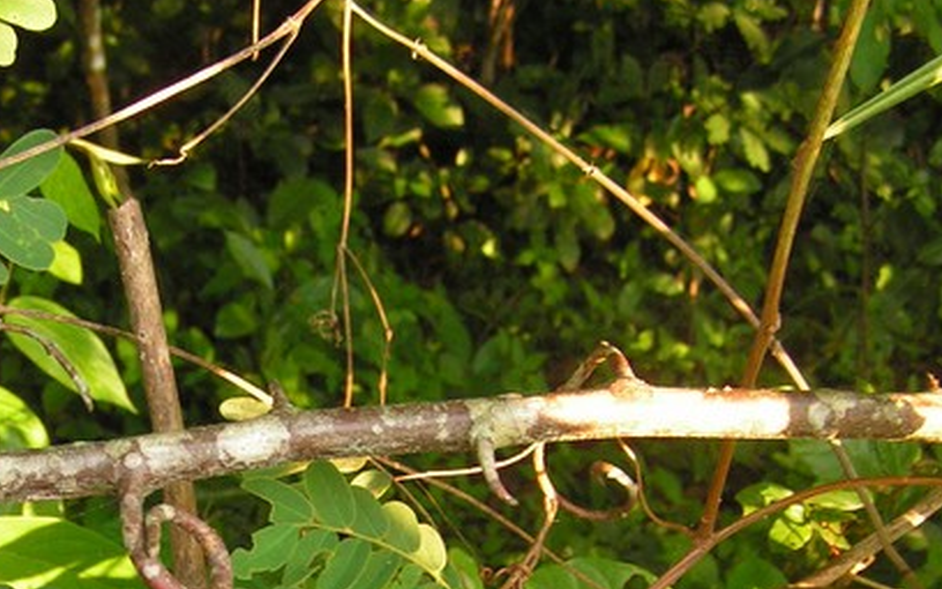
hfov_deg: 25.8
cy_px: 517
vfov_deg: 16.3
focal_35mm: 79
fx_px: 2028
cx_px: 224
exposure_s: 1/40
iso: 100
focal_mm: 6.3
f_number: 2.8
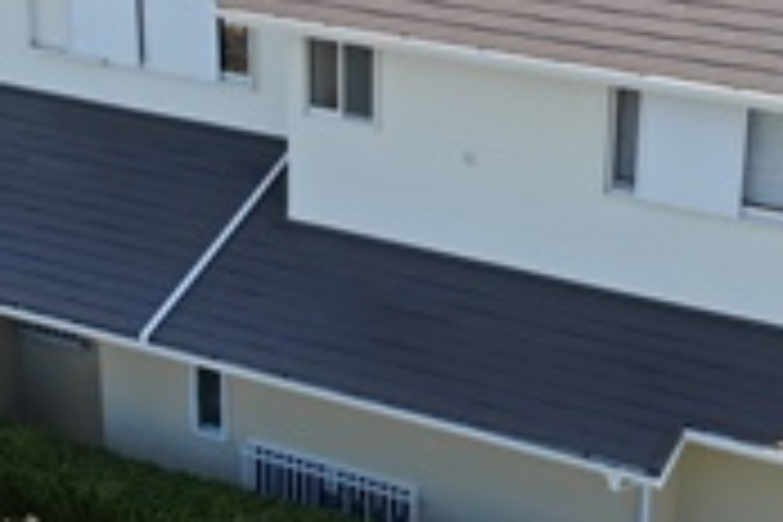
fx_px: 1957
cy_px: 184
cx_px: 392
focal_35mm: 90
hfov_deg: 22.6
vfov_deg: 15.2
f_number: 3.6
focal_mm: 7.39
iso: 100
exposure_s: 1/320
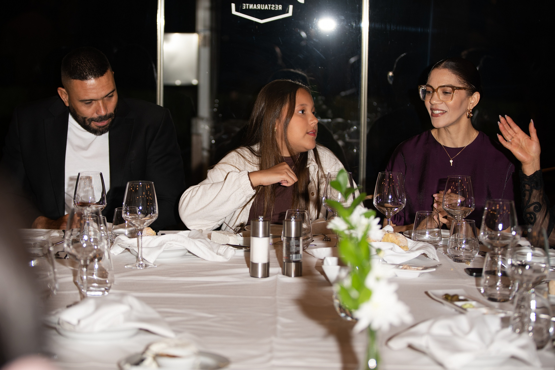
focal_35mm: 70
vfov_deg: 19.5
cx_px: 278
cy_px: 185
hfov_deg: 28.8
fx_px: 1079
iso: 160
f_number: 2.8
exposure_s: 1/160
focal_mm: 70
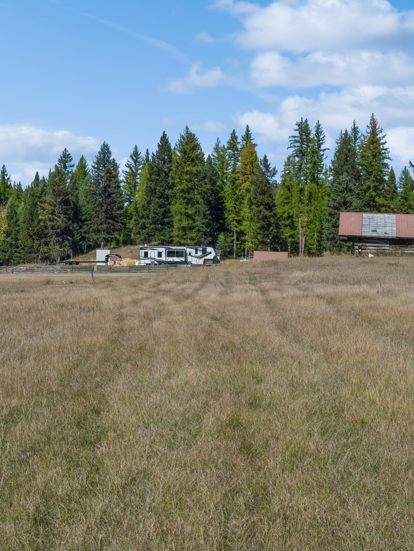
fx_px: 1100
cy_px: 273
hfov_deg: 21.3
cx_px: 215
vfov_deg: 28.2
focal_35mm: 69
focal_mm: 31
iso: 100
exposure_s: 1/800
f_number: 6.3
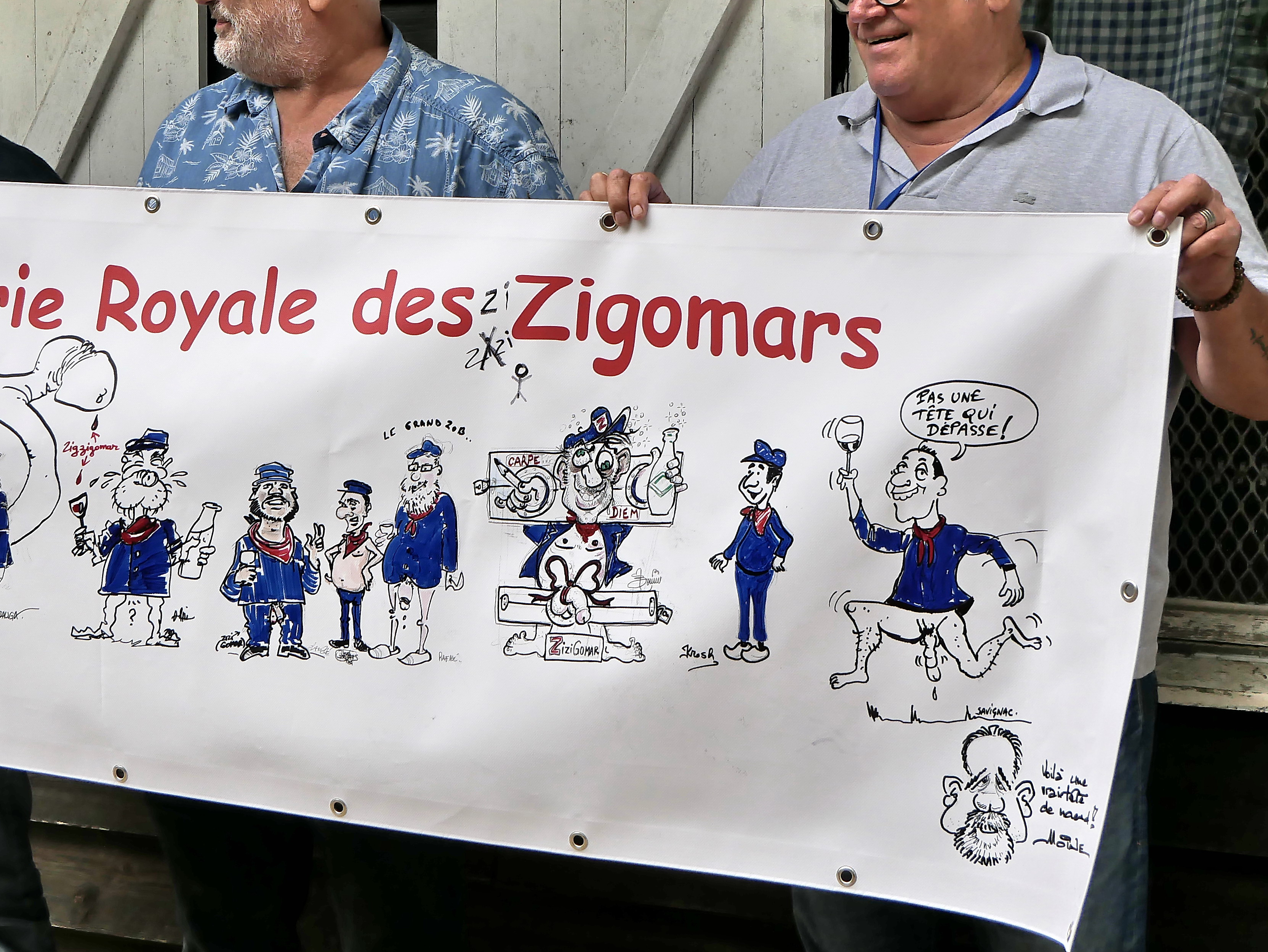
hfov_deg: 27.9
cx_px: 406
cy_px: 400
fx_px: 2529
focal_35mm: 69
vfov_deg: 21.3
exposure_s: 1/400
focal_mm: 25
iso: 200
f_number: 4.5
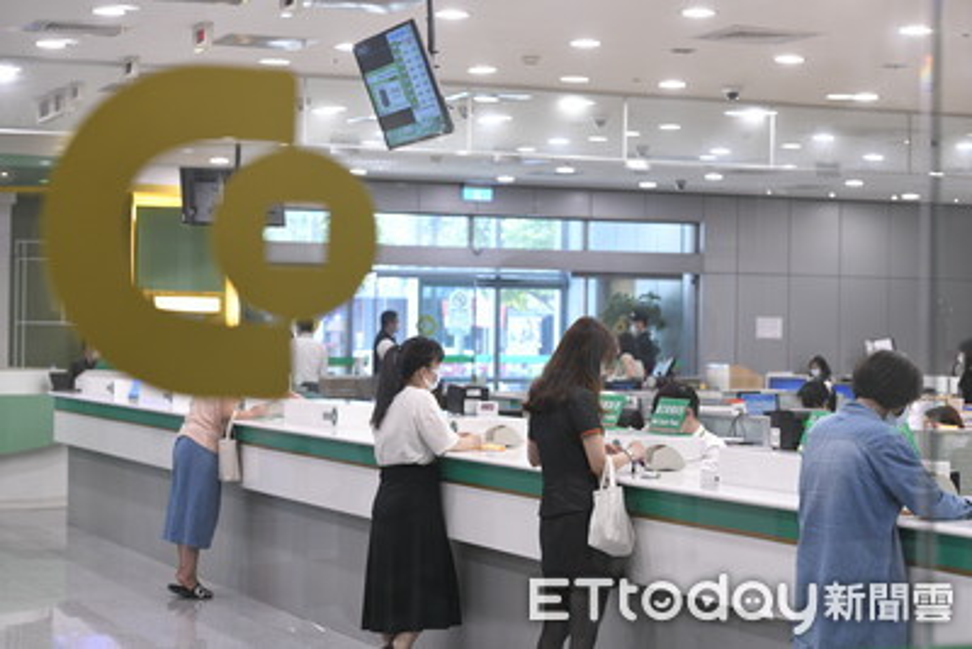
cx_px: 486
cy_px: 324
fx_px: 2296
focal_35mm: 85
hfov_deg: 23.9
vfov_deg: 16.1
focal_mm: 85
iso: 1600
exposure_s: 1/125
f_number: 5.6
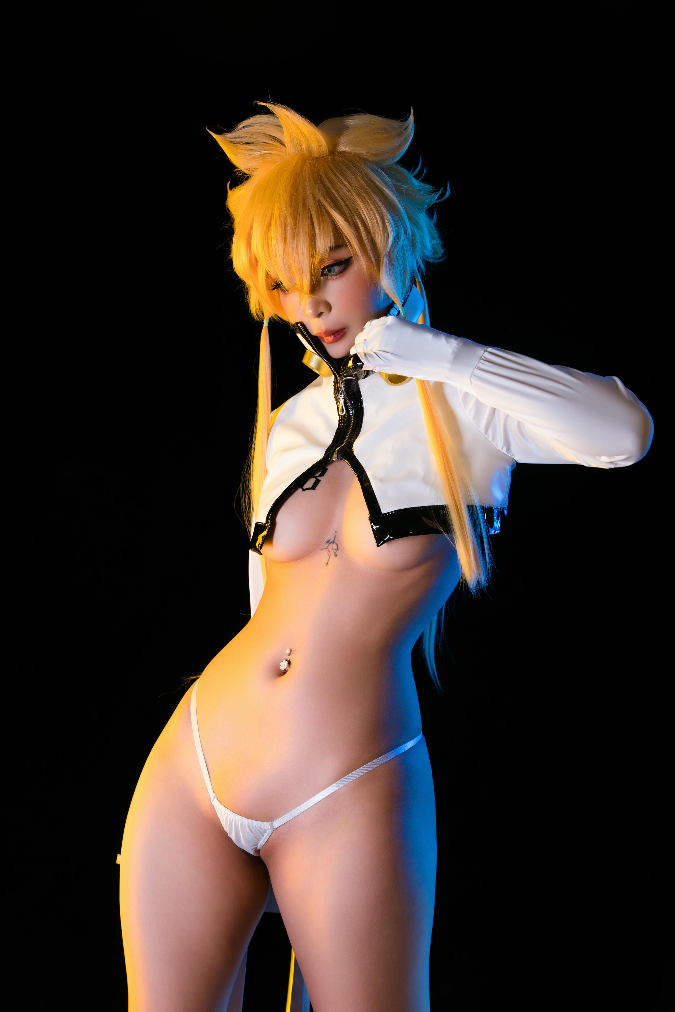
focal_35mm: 59
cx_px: 338
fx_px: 1665
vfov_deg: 33.8
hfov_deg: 22.9
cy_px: 506
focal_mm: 59.2
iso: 400
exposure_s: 1/100
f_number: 5
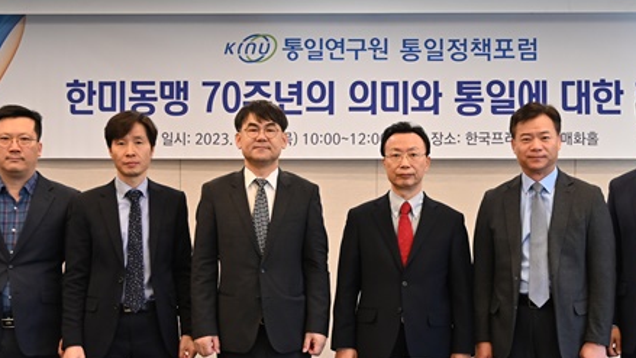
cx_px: 372
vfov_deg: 17.4
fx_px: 1165
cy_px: 229
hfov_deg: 30.5
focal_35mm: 69
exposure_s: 1/125
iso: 1100
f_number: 4
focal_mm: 31.5
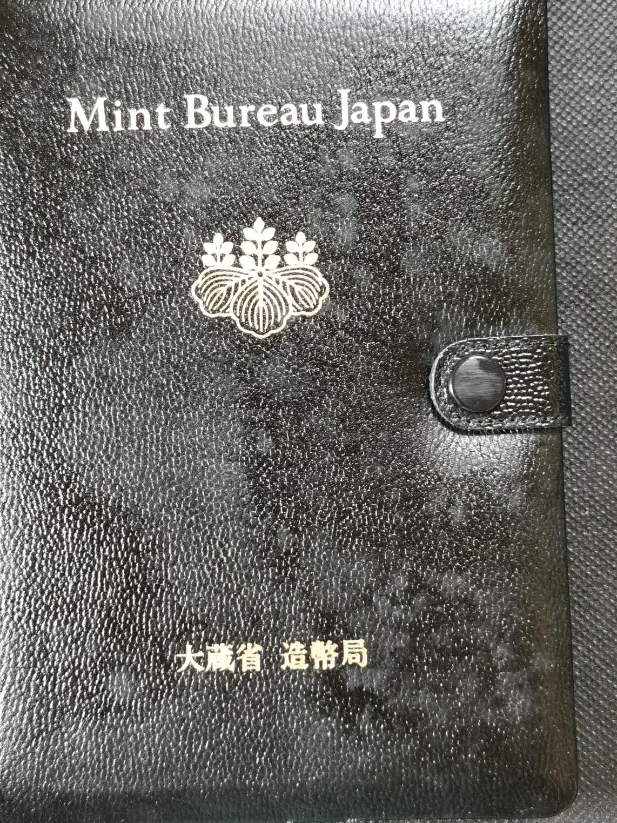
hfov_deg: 22.6
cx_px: 265
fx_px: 1545
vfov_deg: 29.8
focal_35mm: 65
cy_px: 405
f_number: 1.6
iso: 250
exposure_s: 1/50
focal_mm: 5.56
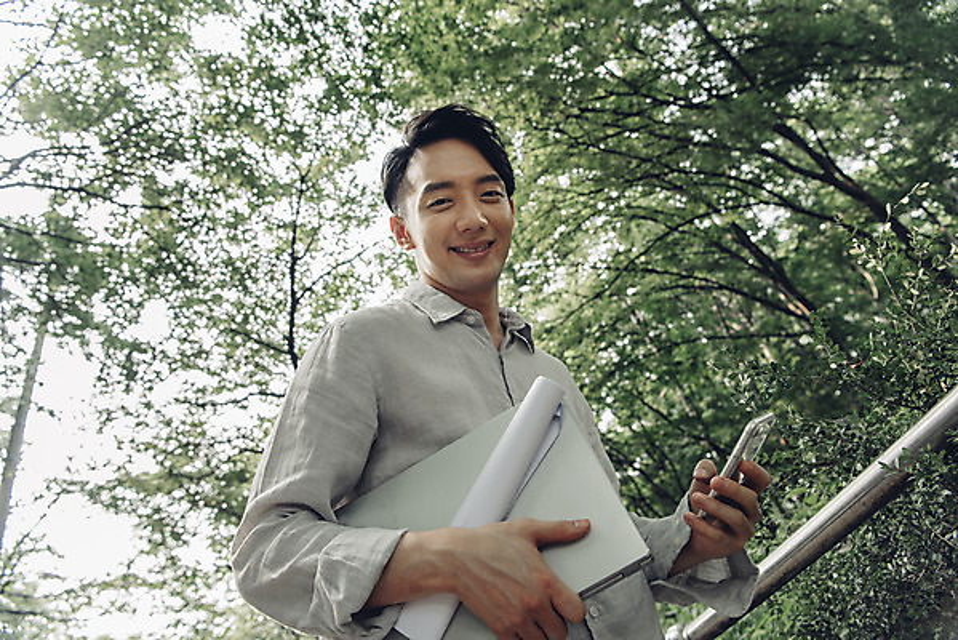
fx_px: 639
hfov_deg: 73.7
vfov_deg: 53.2
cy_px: 320
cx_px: 479
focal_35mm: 24
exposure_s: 1/200
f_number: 4.5
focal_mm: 24
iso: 320
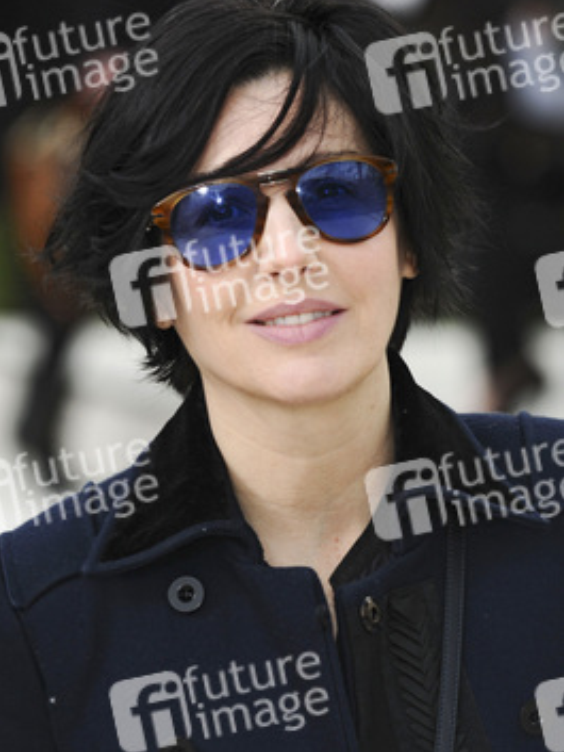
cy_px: 383
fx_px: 7099
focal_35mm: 327
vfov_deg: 6.1
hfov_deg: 4.5
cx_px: 282
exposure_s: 1/250
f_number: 5.6
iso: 320
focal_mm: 200
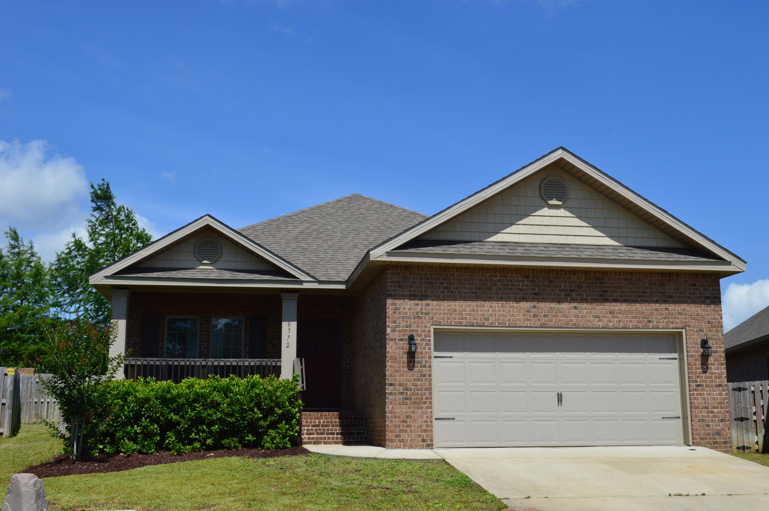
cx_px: 384
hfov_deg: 49.6
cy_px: 256
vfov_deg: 34.1
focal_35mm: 39
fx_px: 832
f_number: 11
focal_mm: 26
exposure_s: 1/500
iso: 280
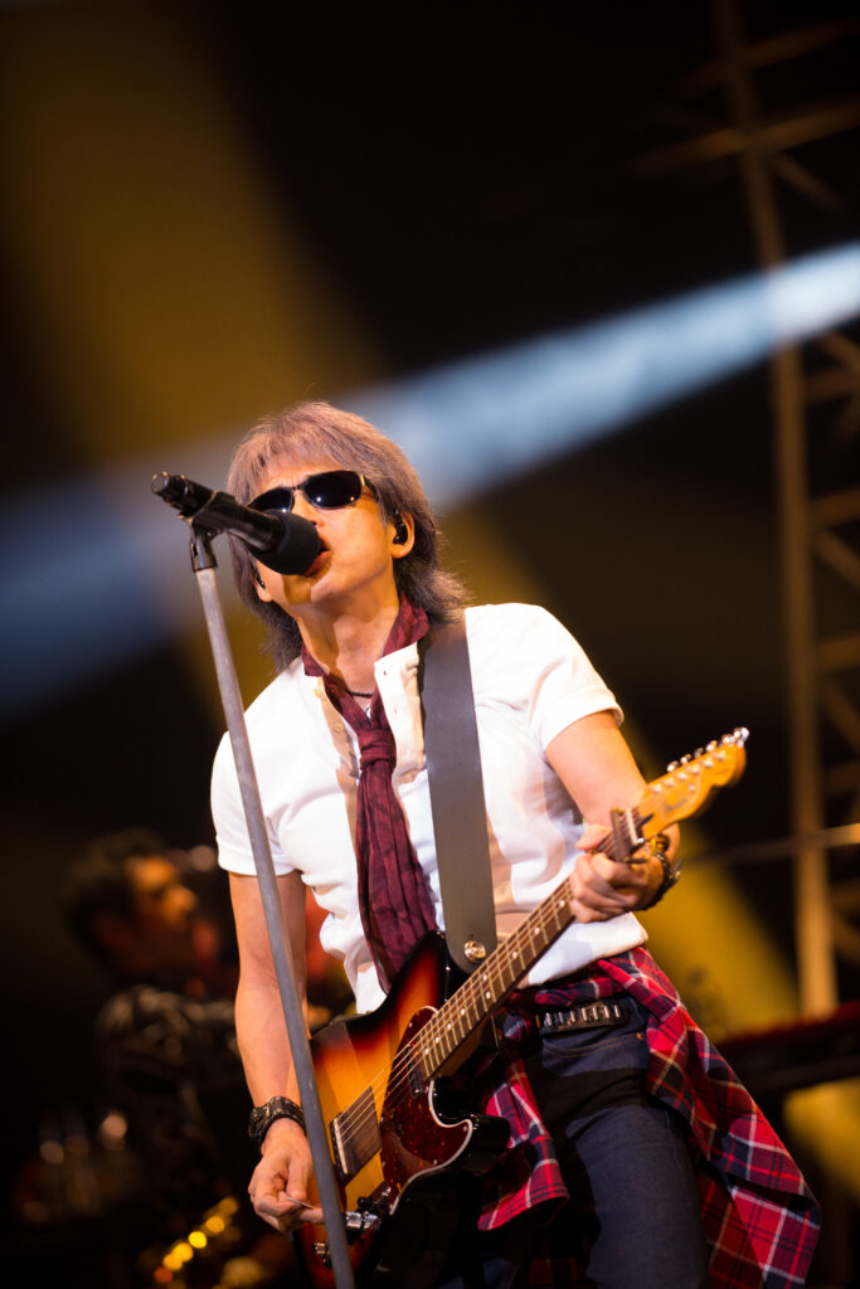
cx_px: 430
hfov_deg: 8.9
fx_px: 5552
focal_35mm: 155
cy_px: 644
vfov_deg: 13.2
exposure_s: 1/1000
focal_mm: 155
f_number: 3.2
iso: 2000
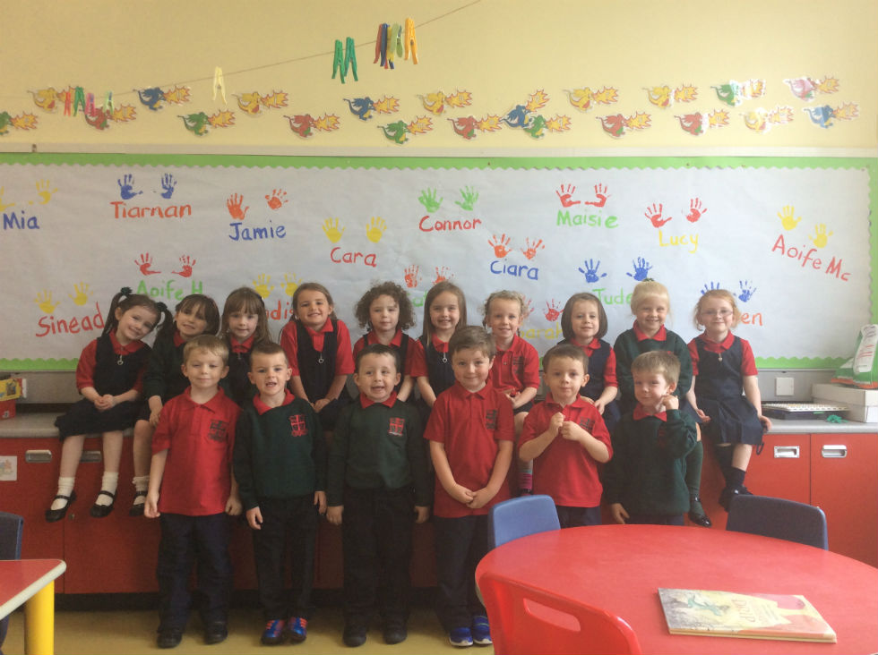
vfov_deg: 44.1
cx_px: 439
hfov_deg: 56.9
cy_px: 328
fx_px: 810
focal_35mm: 32
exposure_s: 1/120
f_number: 2.4
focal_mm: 3.3
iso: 40
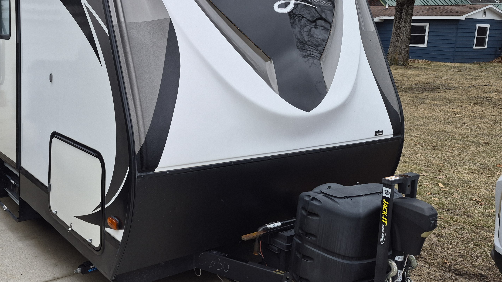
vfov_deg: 33.4
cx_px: 152
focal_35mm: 35
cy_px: 95
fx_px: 466
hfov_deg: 55.0
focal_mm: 5.4
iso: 80
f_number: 1.8
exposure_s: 1/3632
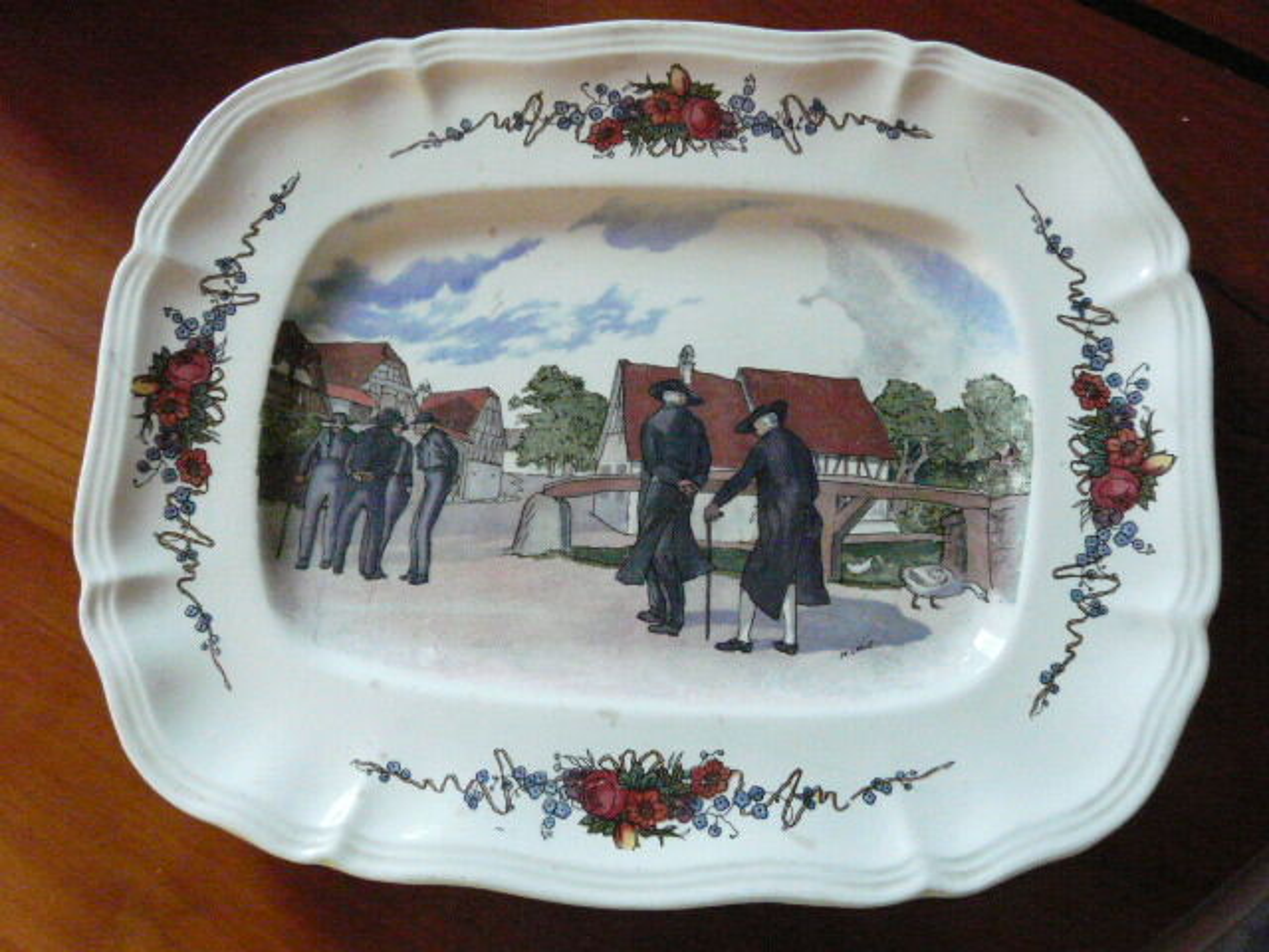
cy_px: 476
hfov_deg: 63.4
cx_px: 634
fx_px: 1026
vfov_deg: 49.7
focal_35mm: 28
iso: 1250
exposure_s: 1/125
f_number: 3.2
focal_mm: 4.6
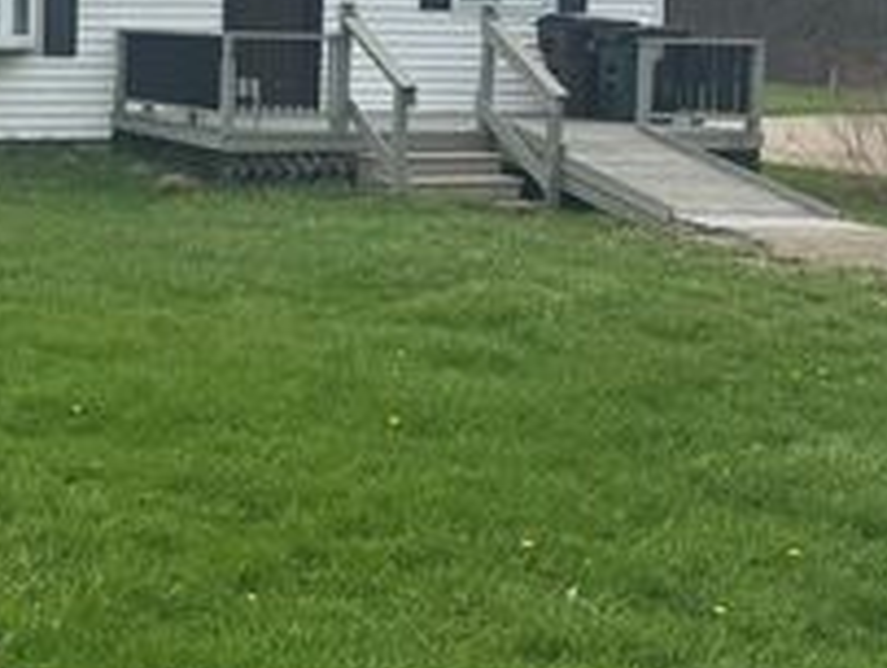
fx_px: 1515
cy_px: 85
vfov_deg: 24.3
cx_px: -61
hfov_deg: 29.7
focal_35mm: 59
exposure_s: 1/3247
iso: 80
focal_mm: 6.76
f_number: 1.78
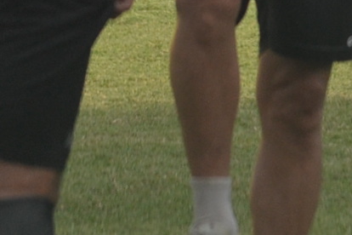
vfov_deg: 1.2
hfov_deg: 1.8
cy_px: -186
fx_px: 11017
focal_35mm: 1127
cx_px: 544
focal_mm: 135
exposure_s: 1/640
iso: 360
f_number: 5
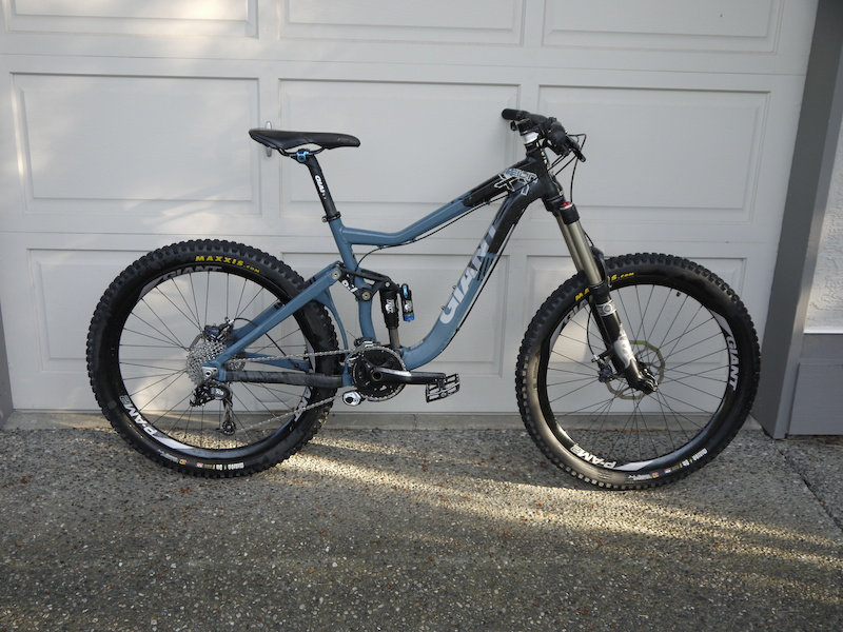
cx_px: 422
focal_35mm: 40
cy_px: 316
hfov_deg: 46.8
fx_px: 974
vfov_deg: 36.0
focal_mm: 20
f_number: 4.2
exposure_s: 1/160
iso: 200
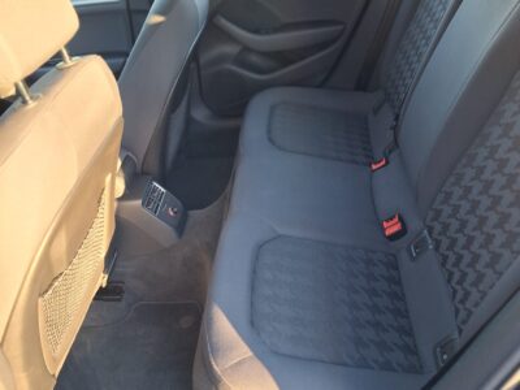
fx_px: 346
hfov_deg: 73.9
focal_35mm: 23
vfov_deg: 58.9
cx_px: 260
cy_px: 195
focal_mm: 5.54
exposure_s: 1/50
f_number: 1.8
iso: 64
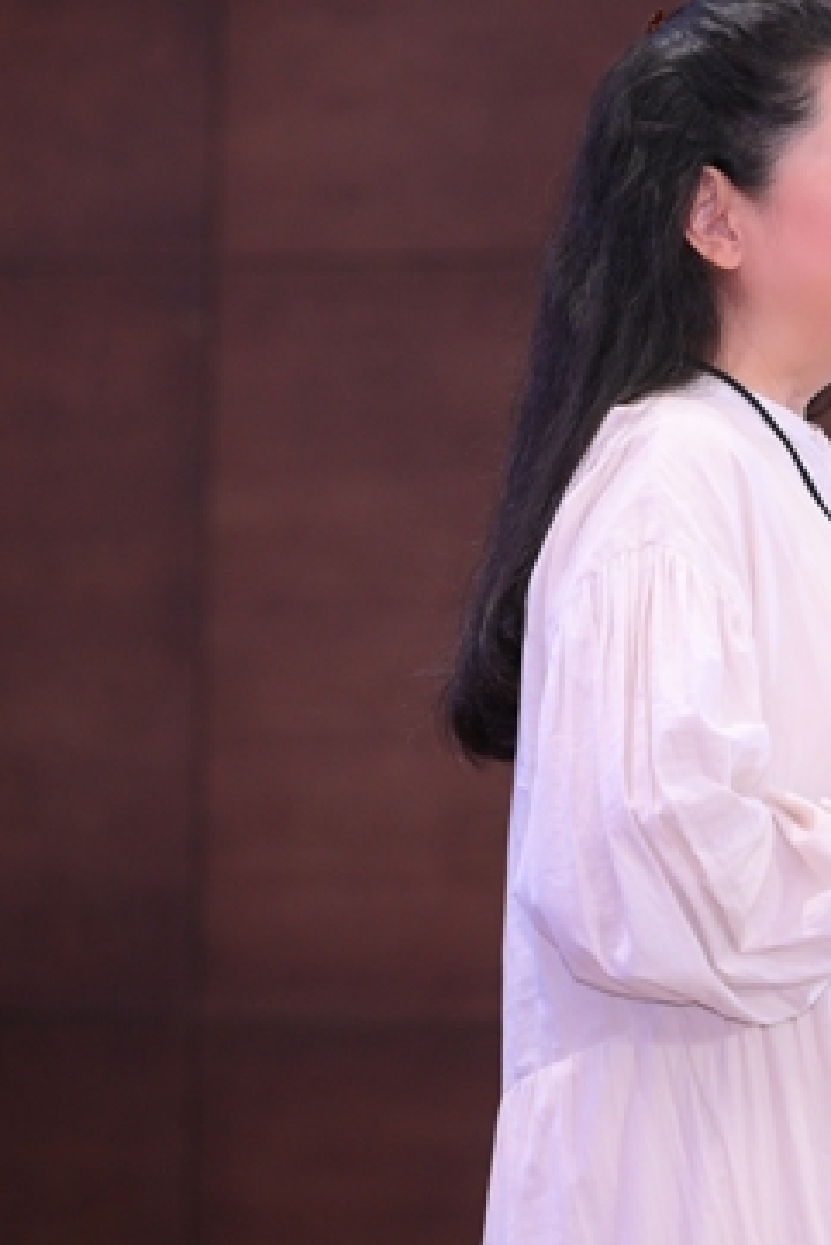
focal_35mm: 216
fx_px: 7471
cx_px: 807
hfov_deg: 6.3
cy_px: 547
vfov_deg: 9.5
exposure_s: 1/160
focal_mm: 120
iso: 2500
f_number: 4
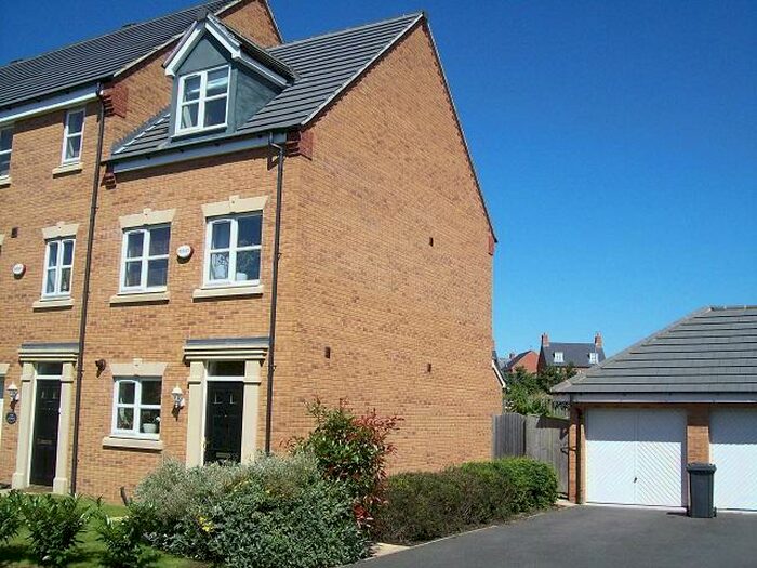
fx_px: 787
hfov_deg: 51.4
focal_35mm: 36
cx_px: 378
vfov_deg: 39.7
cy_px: 284
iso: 80
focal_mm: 6
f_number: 4.8
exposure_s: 1/747
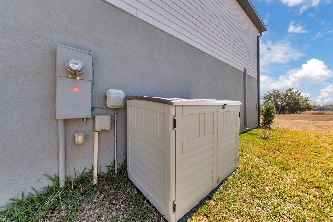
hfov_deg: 112.6
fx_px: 111
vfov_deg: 90.0
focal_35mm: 12
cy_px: 111
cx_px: 166
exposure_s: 1/125
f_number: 10
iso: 110
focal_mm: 8
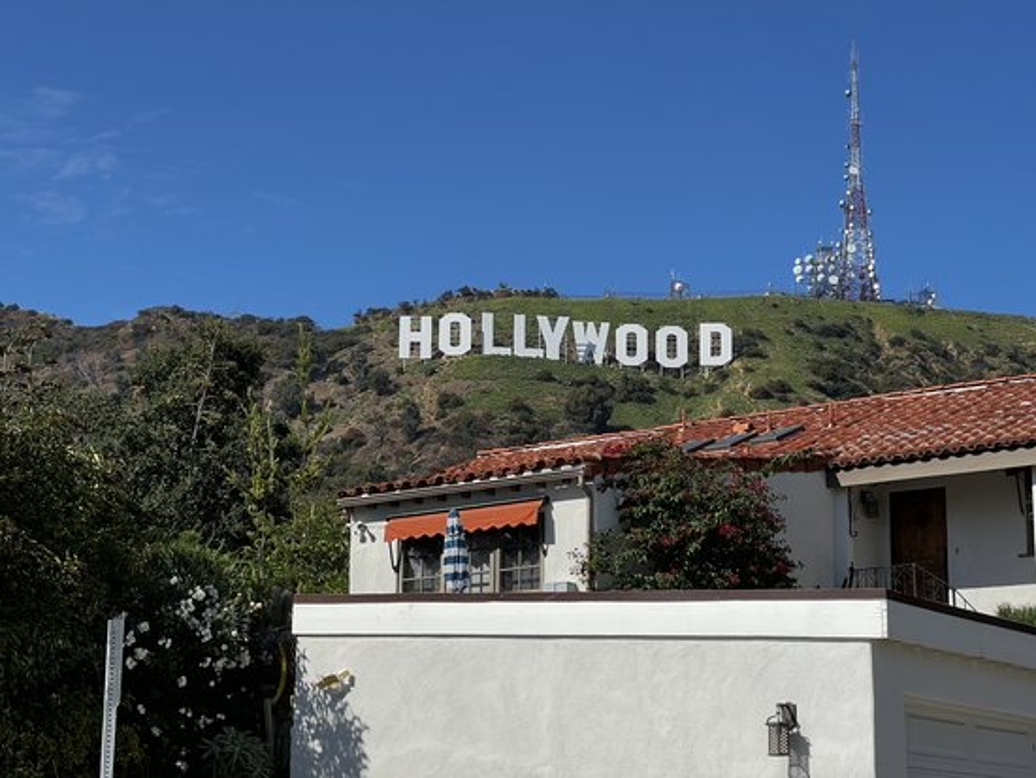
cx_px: 518
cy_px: 389
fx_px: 2305
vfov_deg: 19.2
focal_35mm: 77
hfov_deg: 25.3
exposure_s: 1/791
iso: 32
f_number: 2.8
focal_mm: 9
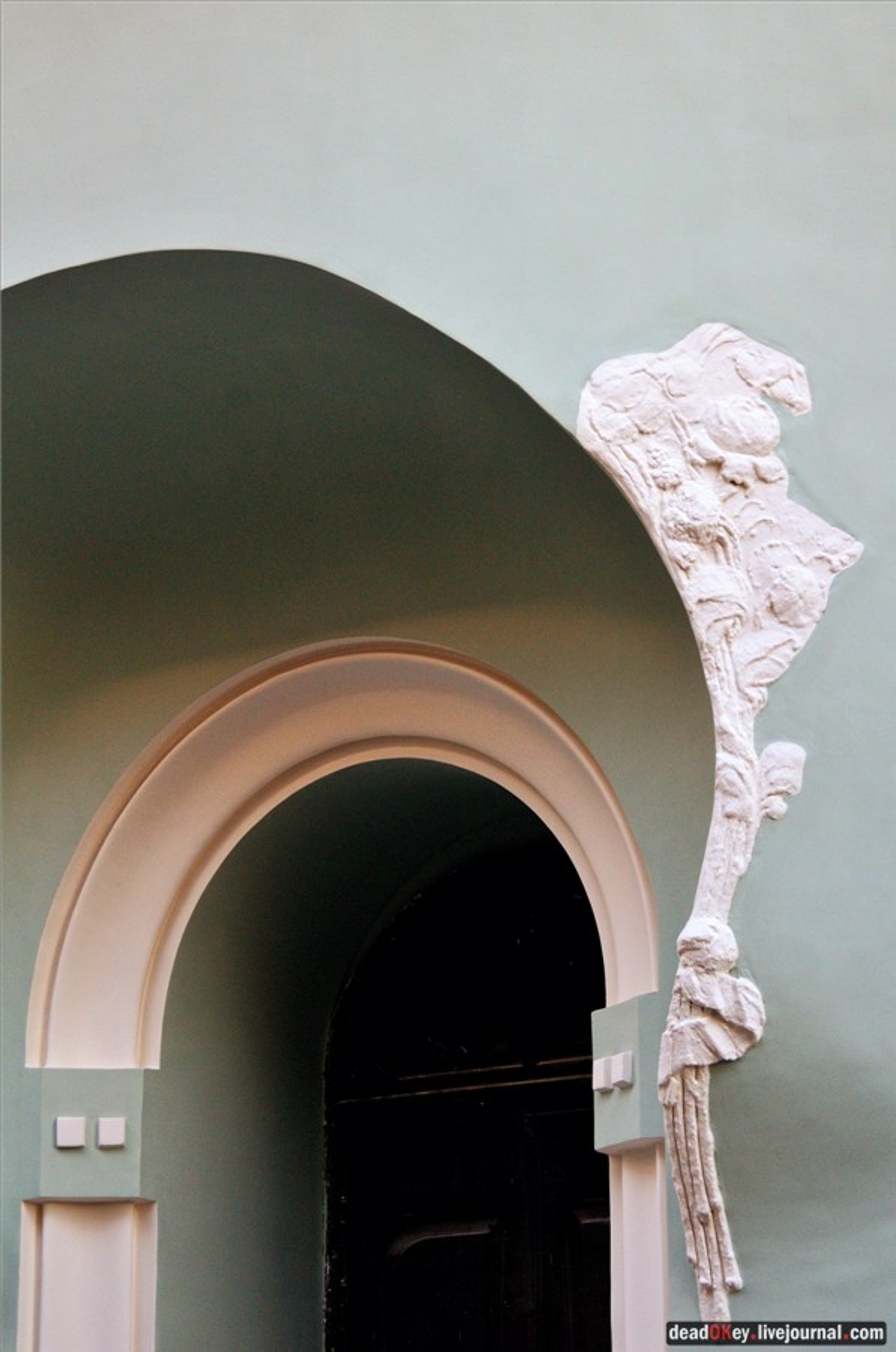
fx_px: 3652
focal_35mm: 98
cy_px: 676
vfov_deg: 21.0
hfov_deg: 14.0
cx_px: 448
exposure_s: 1/80
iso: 640
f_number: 6.3
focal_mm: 65
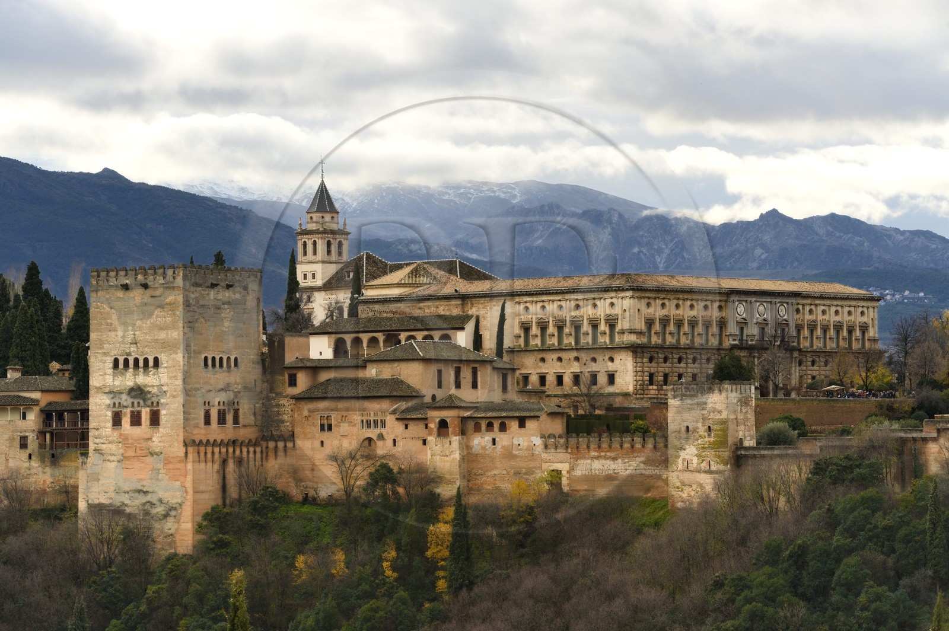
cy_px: 316
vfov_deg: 10.9
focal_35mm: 125
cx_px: 474
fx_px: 3292
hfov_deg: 16.4
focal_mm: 125
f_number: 10
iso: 400
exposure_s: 1/160
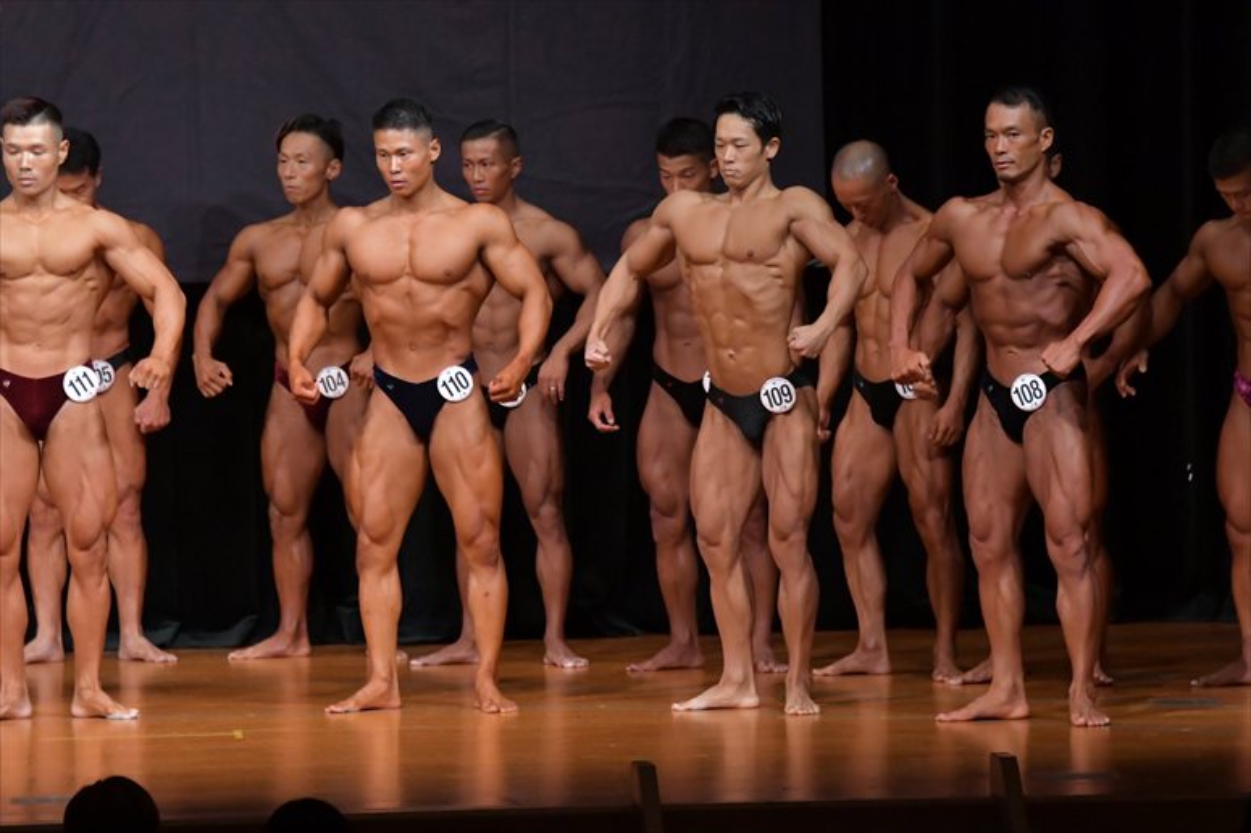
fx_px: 8336
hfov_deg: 8.6
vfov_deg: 5.7
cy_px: 416
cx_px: 626
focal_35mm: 240
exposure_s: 1/400
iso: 5000
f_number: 5.6
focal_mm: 160
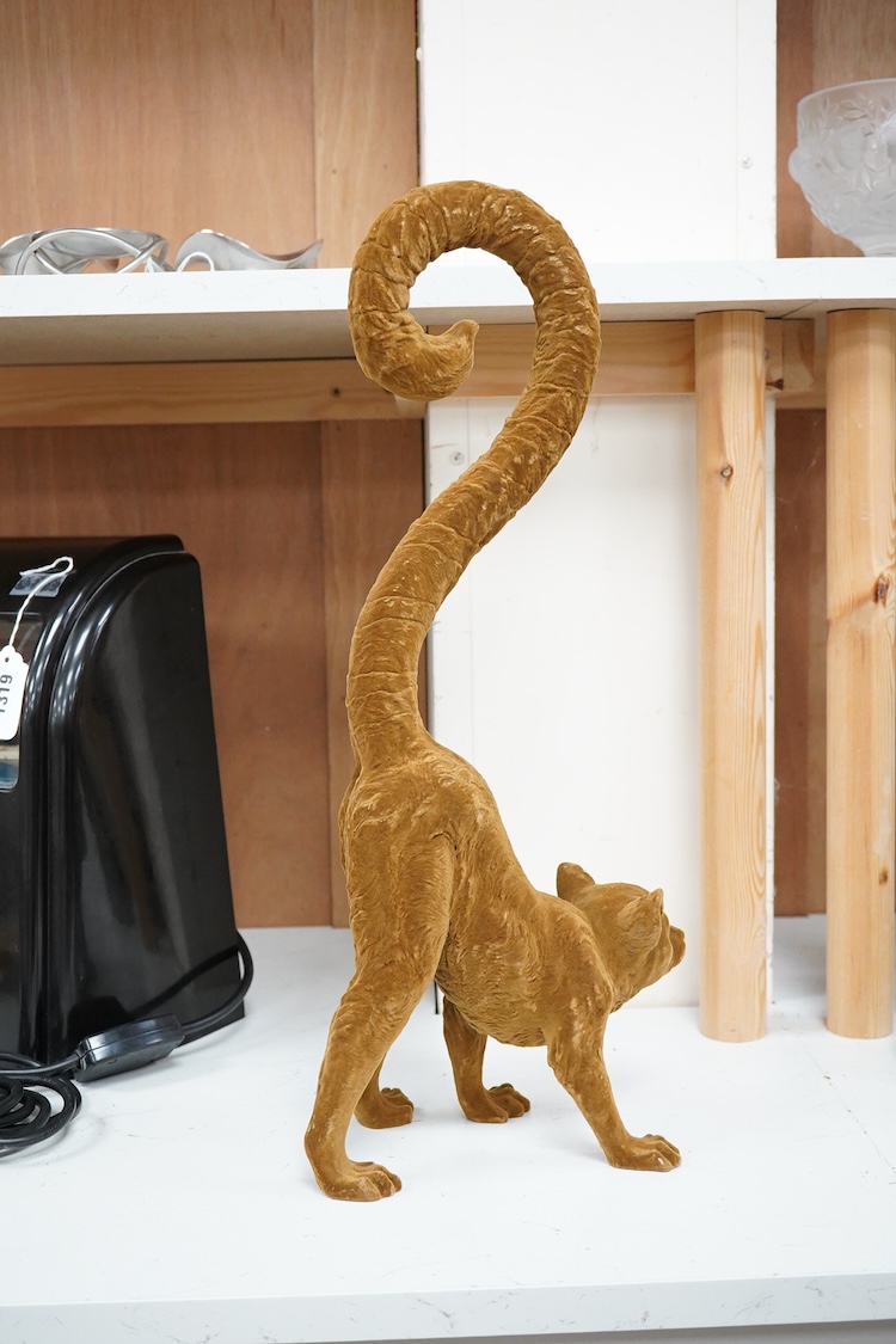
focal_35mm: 45
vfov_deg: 43.6
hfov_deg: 29.9
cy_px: 672
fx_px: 1680
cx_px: 448
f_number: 7.1
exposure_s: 1/200
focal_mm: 30
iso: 3200
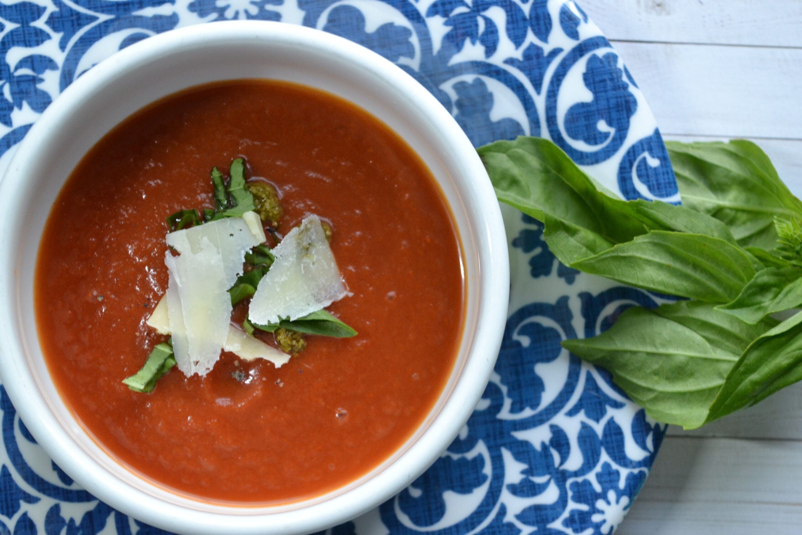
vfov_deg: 16.6
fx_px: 1838
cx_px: 401
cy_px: 268
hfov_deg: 24.6
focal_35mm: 82
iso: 1250
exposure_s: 1/60
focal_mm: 55
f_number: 5.6
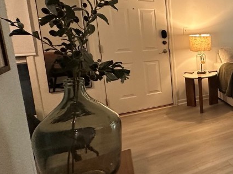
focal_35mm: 34
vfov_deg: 41.3
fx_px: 229
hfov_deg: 40.8
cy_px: 59
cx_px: 268
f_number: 2.2
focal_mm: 2.22
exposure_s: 1/60
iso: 320
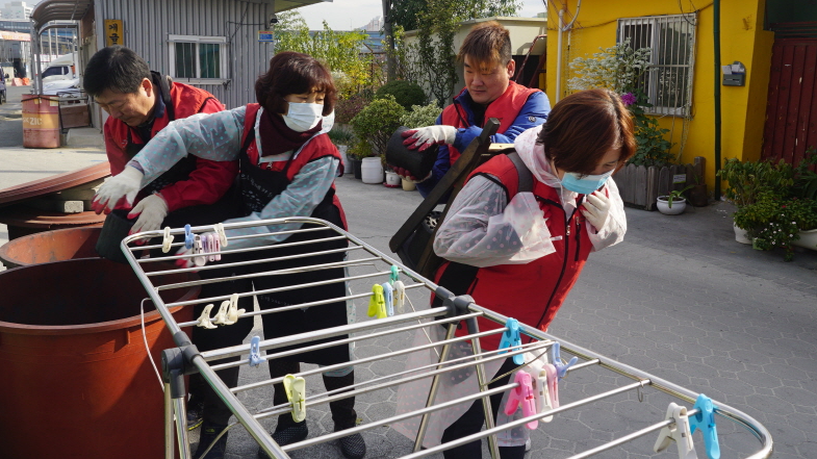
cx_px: 400
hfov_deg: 61.0
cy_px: 192
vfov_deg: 36.6
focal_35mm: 32
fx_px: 693
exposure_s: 1/100
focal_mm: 16
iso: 100
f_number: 10
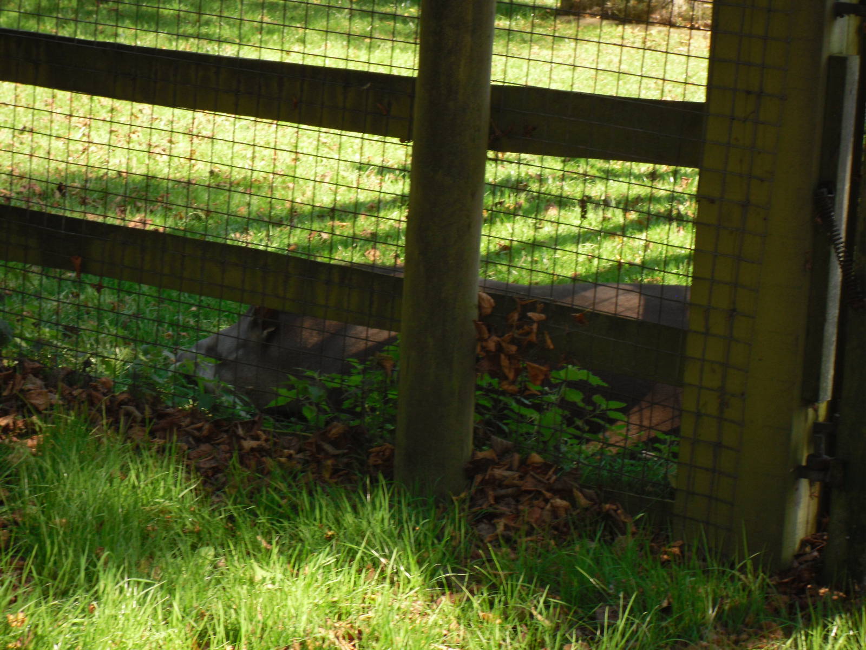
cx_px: 433
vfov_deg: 14.1
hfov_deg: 18.7
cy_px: 325
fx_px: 2627
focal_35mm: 105
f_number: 5.6
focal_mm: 18.9
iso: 100
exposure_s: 1/60
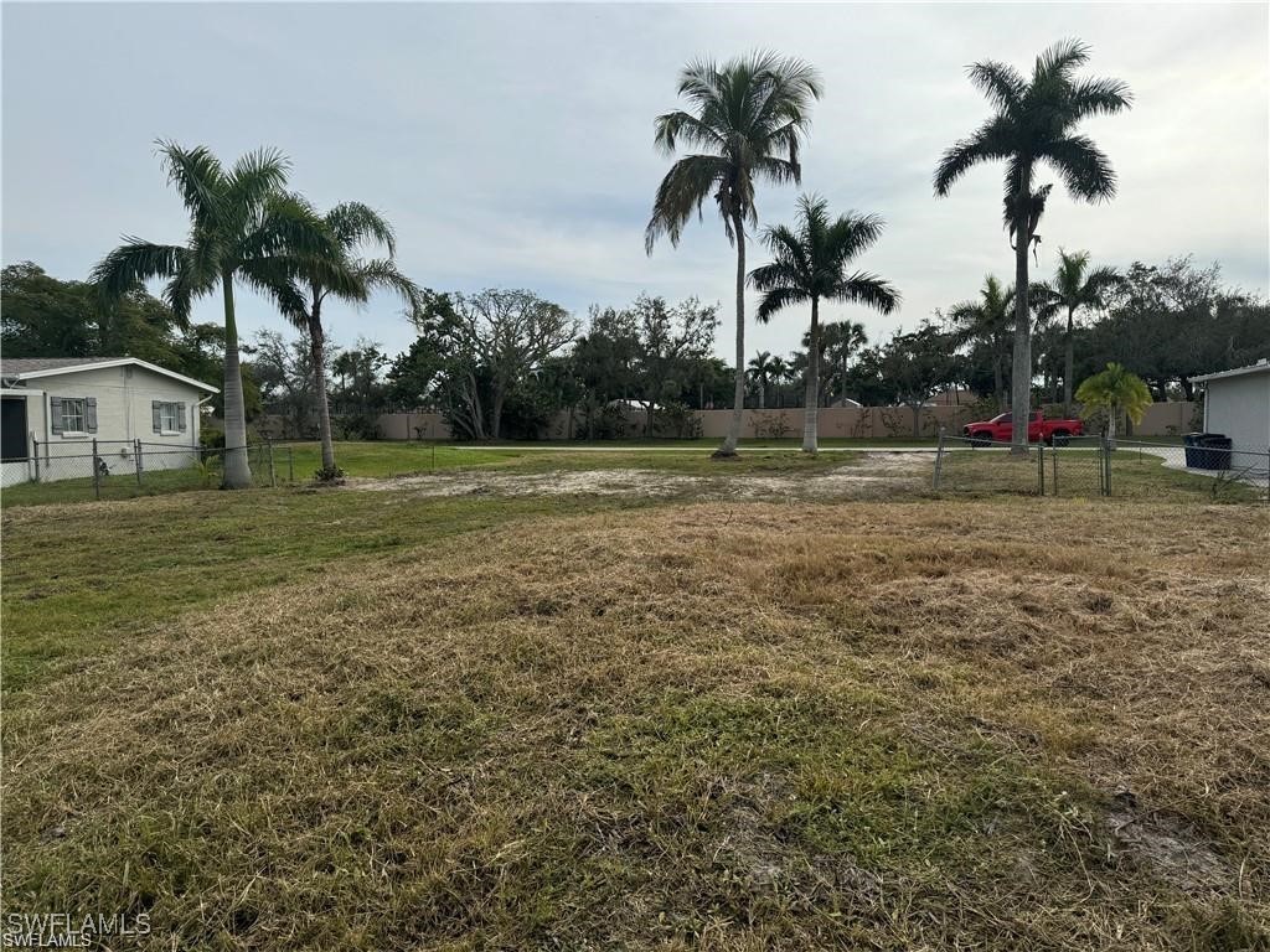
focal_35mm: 24
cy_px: 476
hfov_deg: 71.6
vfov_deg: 56.8
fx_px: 881
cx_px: 635
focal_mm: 6.86
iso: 80
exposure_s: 1/7092
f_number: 1.78
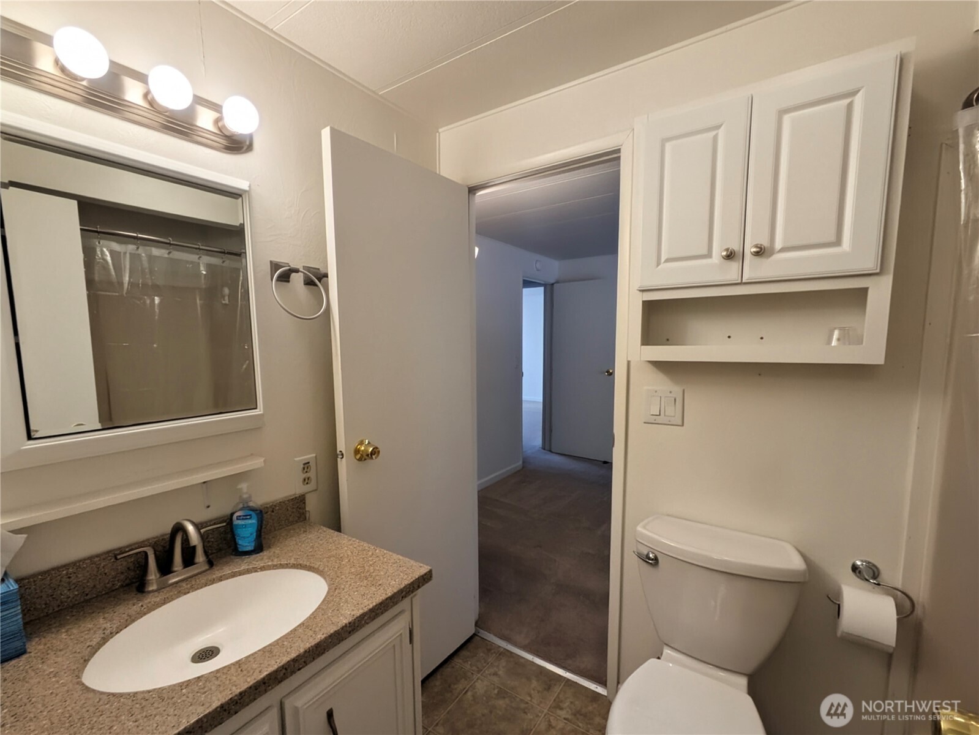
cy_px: 368
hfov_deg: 102.1
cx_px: 490
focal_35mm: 14
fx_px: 396
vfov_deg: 85.7
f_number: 2.2
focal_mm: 1.83
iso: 66
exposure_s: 1/120
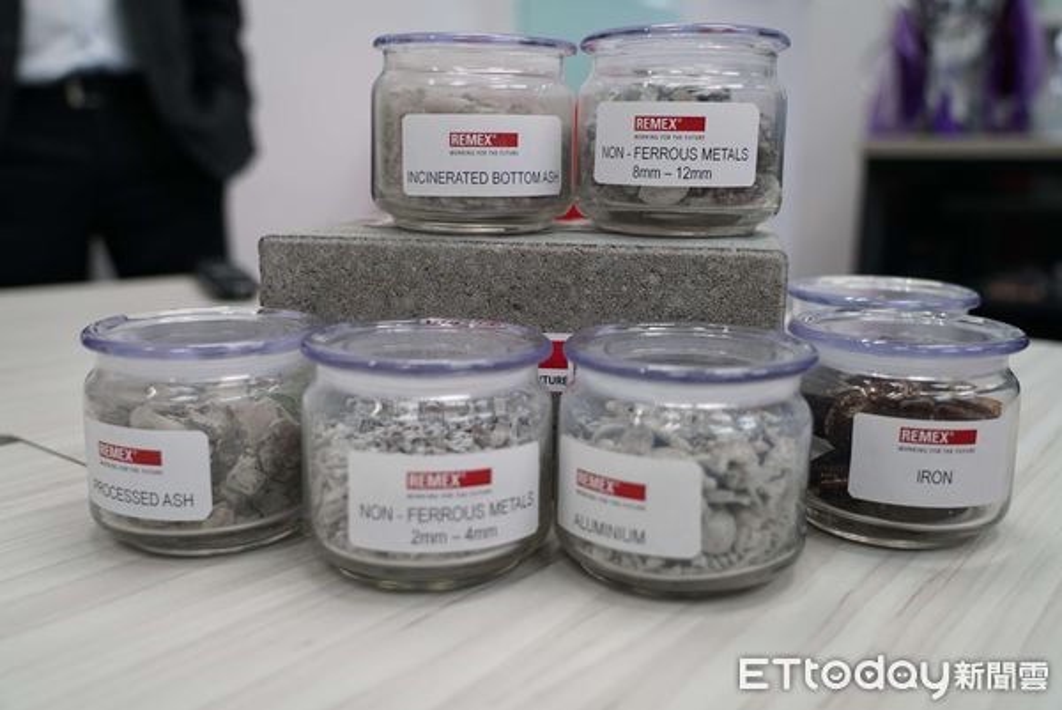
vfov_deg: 40.0
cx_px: 531
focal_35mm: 33
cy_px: 355
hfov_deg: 57.2
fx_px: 974
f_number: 4
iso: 800
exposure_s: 1/160
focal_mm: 33
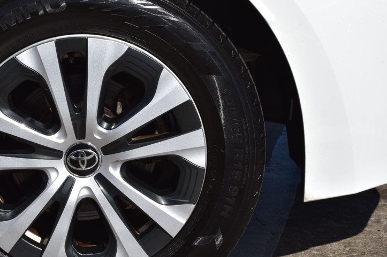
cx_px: 121
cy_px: 168
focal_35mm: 85
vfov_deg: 16.0
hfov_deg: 23.8
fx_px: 913
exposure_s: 1/500
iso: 200
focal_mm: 40
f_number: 11
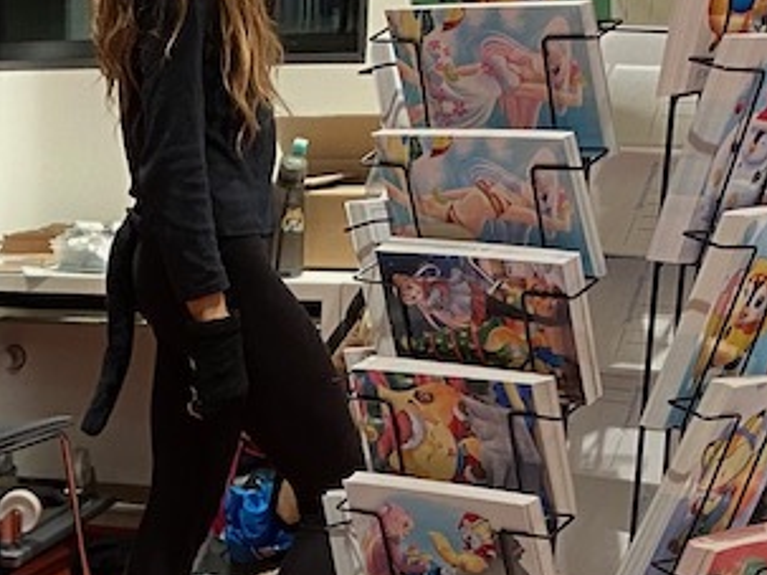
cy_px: 811
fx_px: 2436
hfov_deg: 16.8
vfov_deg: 12.9
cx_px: -246
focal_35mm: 110
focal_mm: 4.25
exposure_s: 1/50
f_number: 1.8
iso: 100
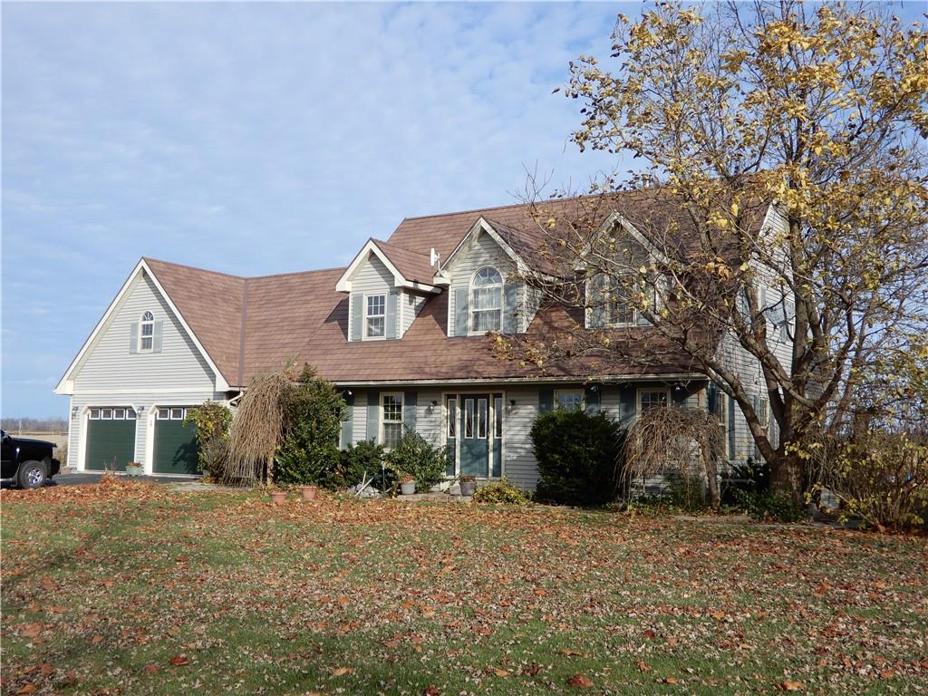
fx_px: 1019
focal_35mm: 38
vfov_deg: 37.7
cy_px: 348
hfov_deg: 49.0
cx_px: 464
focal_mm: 6.8
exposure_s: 1/800
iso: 80
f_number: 4
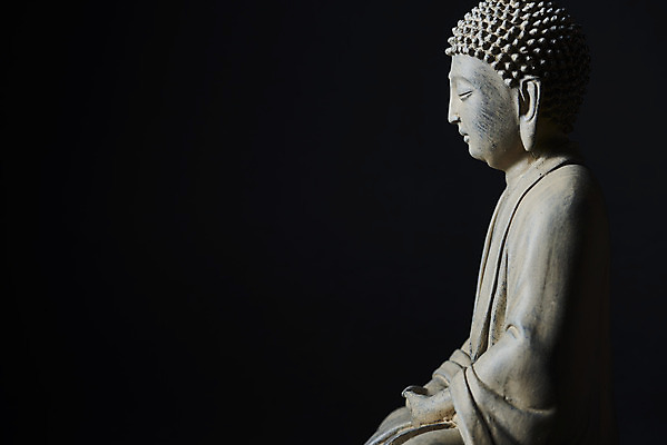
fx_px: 1946
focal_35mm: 105
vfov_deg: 13.1
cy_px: 222
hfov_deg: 19.4
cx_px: 334
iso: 64
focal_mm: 105
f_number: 8
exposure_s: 1/125
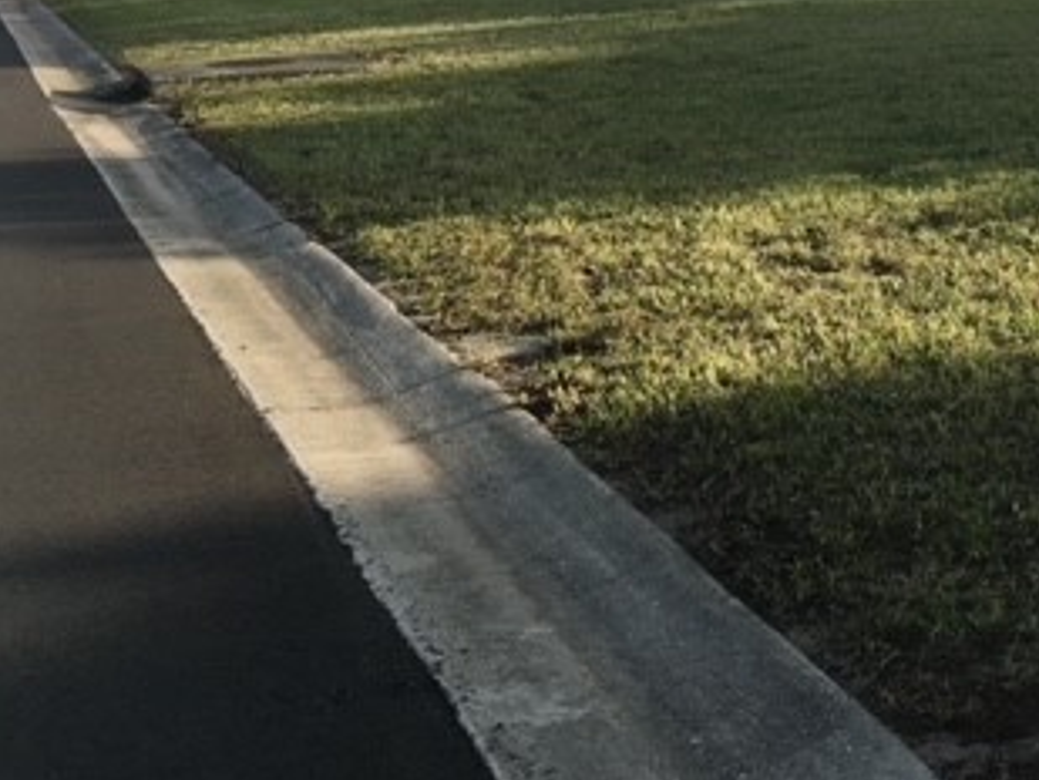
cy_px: 94
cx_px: 901
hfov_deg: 30.9
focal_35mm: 60
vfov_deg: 23.8
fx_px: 1802
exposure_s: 1/874
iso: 25
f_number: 2.2
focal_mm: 4.15
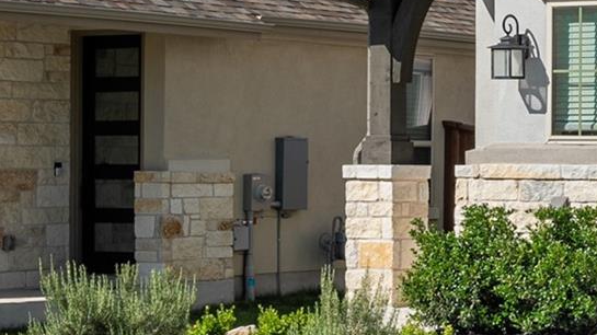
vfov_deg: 9.5
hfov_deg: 15.7
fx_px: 1994
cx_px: 893
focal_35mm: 126
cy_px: -21
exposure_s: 1/250
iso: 160
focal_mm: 32
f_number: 8
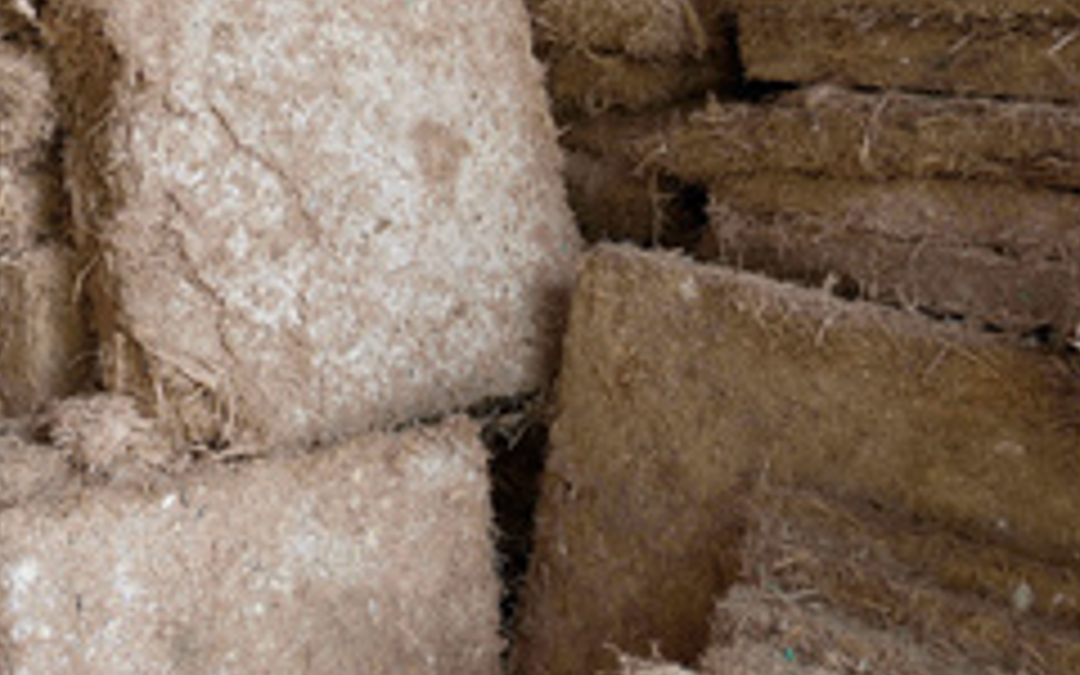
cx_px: -9
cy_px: 133
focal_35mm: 87
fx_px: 2561
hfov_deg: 22.8
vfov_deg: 14.9
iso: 320
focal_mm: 40
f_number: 2.8
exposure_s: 1/250
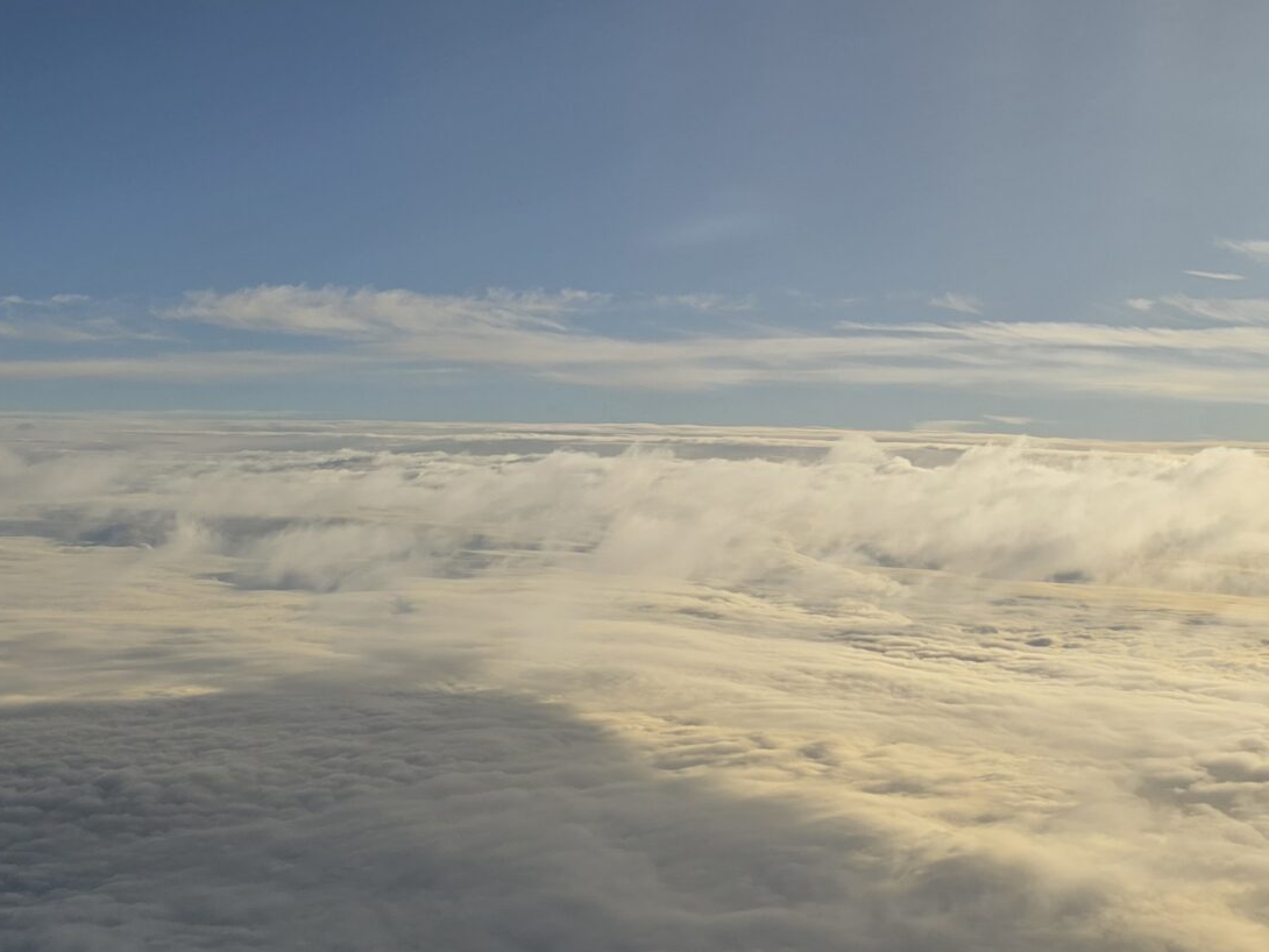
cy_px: 214
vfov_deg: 26.6
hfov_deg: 35.4
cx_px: 788
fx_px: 1980
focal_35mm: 54
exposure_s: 1/7944
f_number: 1.7
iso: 50
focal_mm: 6.3
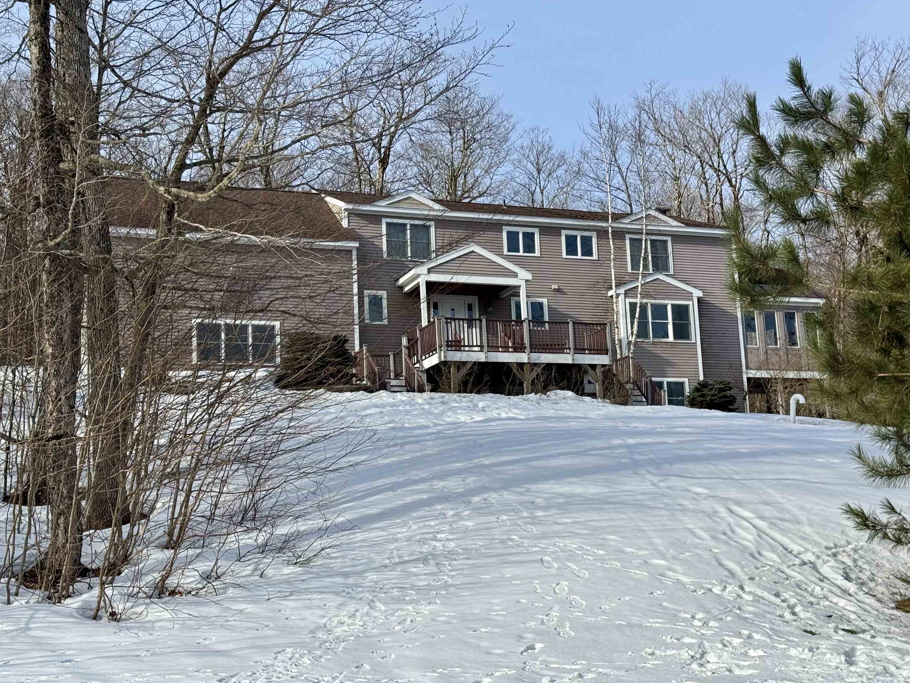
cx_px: 454
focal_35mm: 49
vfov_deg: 29.7
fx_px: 1288
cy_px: 342
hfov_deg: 38.9
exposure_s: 1/4310
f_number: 1.78
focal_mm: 6.76
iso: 64
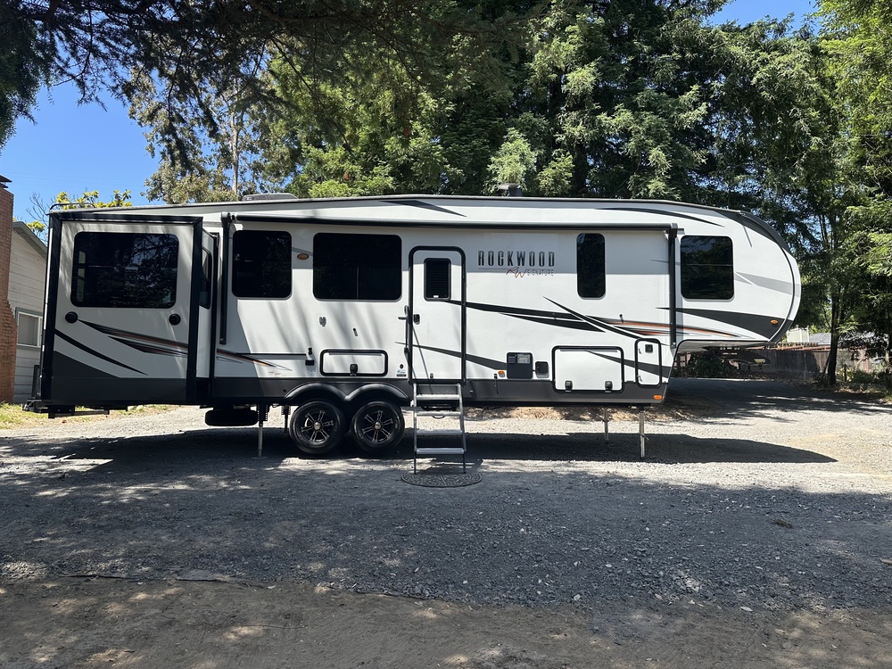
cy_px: 334
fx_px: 618
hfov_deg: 71.6
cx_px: 446
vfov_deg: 56.8
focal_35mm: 24
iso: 80
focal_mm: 6.86
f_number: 1.78
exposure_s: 1/1721
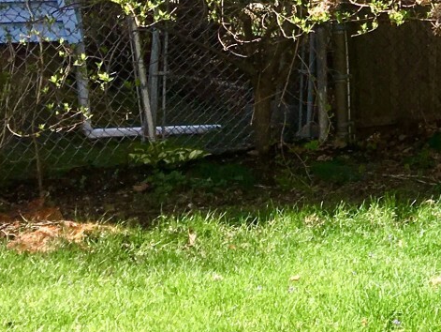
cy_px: 104
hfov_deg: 13.7
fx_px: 1606
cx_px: 838
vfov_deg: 11.8
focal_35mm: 126
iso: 25
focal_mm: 4.15
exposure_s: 1/845
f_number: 2.2
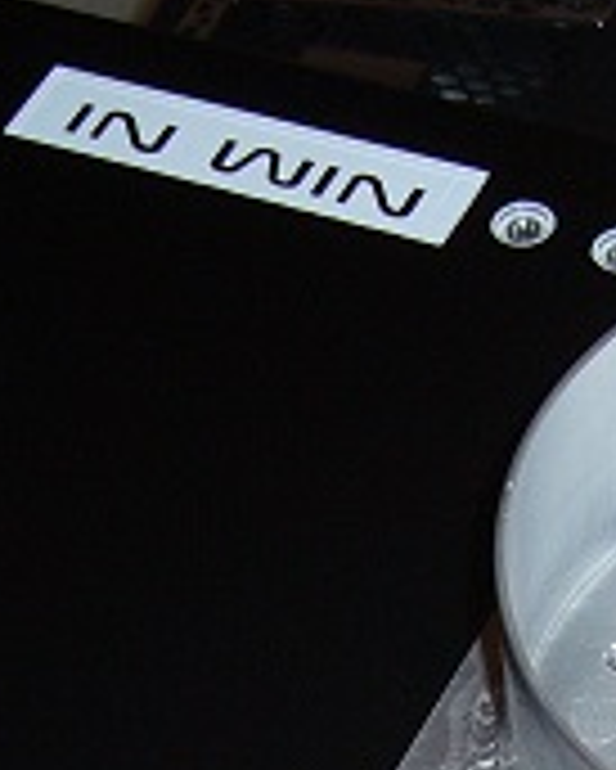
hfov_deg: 12.0
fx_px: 2914
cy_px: 964
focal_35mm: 128
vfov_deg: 14.5
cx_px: 432
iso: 100
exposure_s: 1/30
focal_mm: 5.8
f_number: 2.8
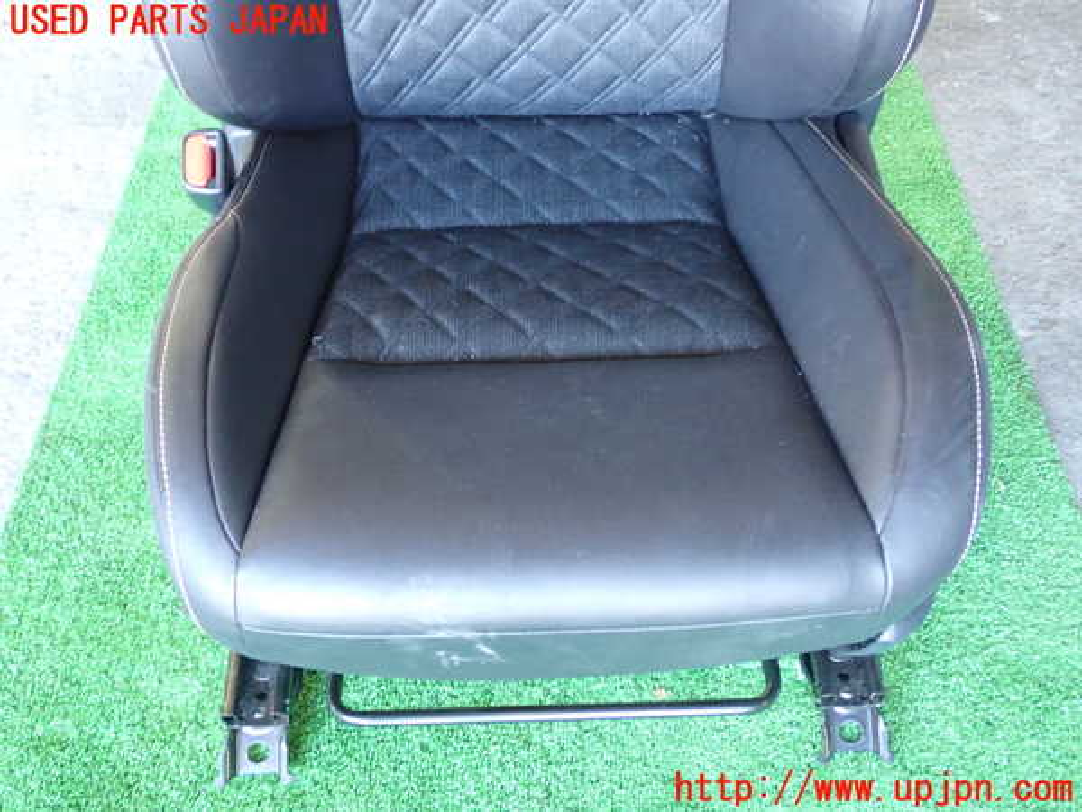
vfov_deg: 37.7
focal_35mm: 38
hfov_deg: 49.0
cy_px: 406
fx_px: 1188
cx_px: 541
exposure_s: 1/25
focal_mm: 6.83
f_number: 2.7
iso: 800
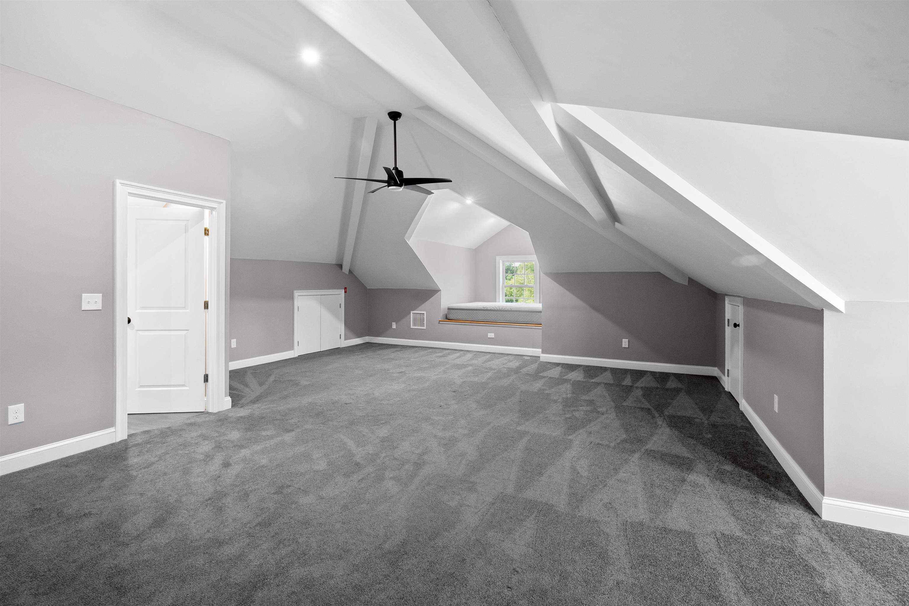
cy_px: 303
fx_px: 404
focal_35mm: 16
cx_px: 454
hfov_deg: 96.7
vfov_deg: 73.7
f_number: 8
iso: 320
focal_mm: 16
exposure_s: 2.5
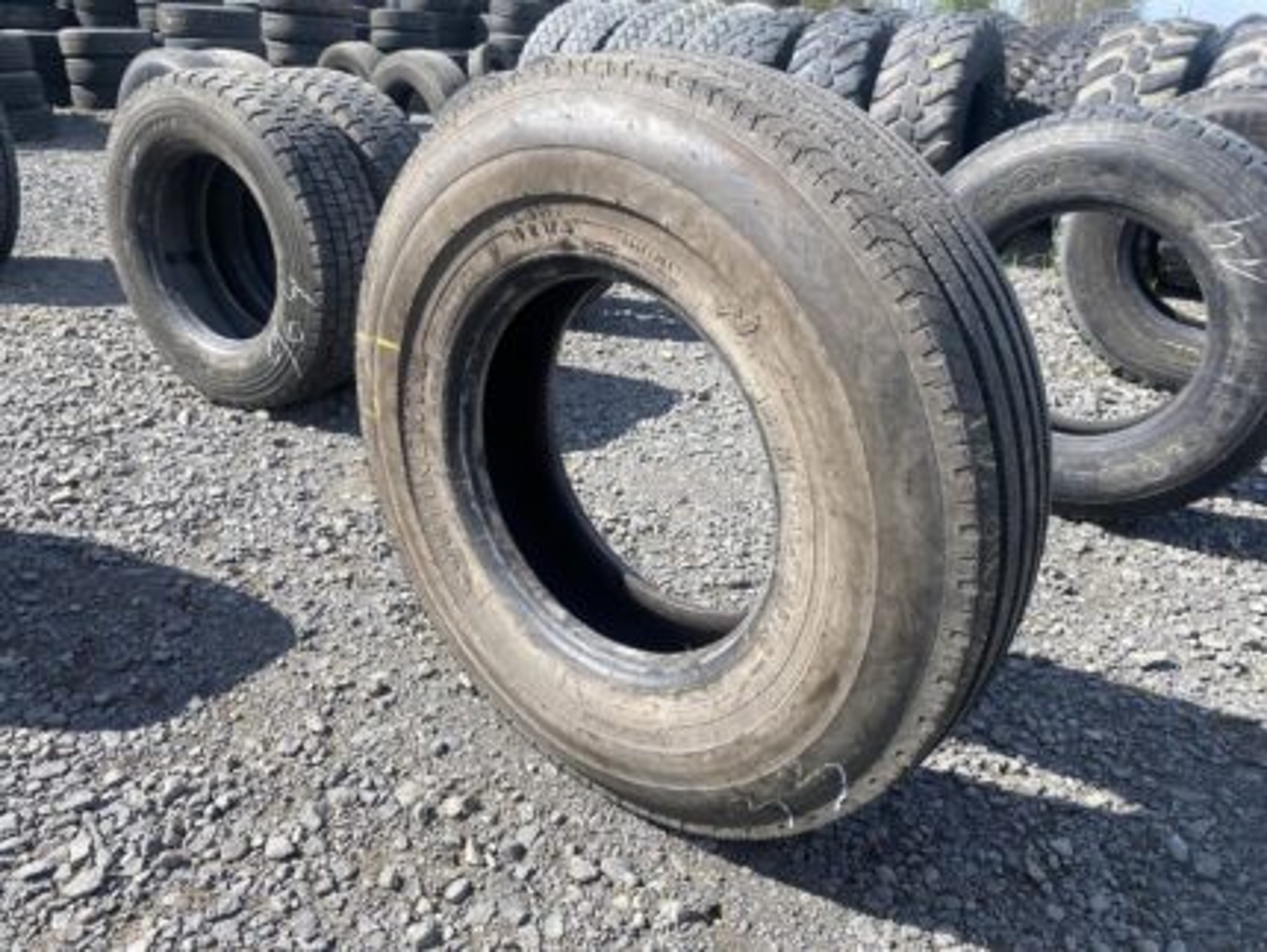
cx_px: 634
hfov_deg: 67.3
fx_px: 952
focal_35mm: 26
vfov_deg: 53.1
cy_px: 476
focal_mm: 4.25
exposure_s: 1/1147
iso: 32
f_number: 1.8
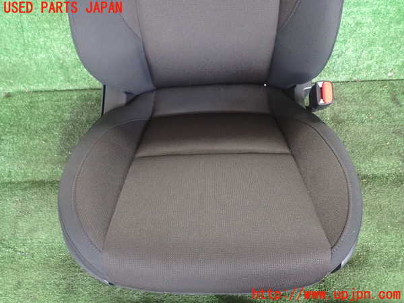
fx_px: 292
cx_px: 202
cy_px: 152
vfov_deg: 54.9
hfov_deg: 69.4
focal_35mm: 25
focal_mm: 4.5
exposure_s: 1/30
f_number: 2
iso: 1000
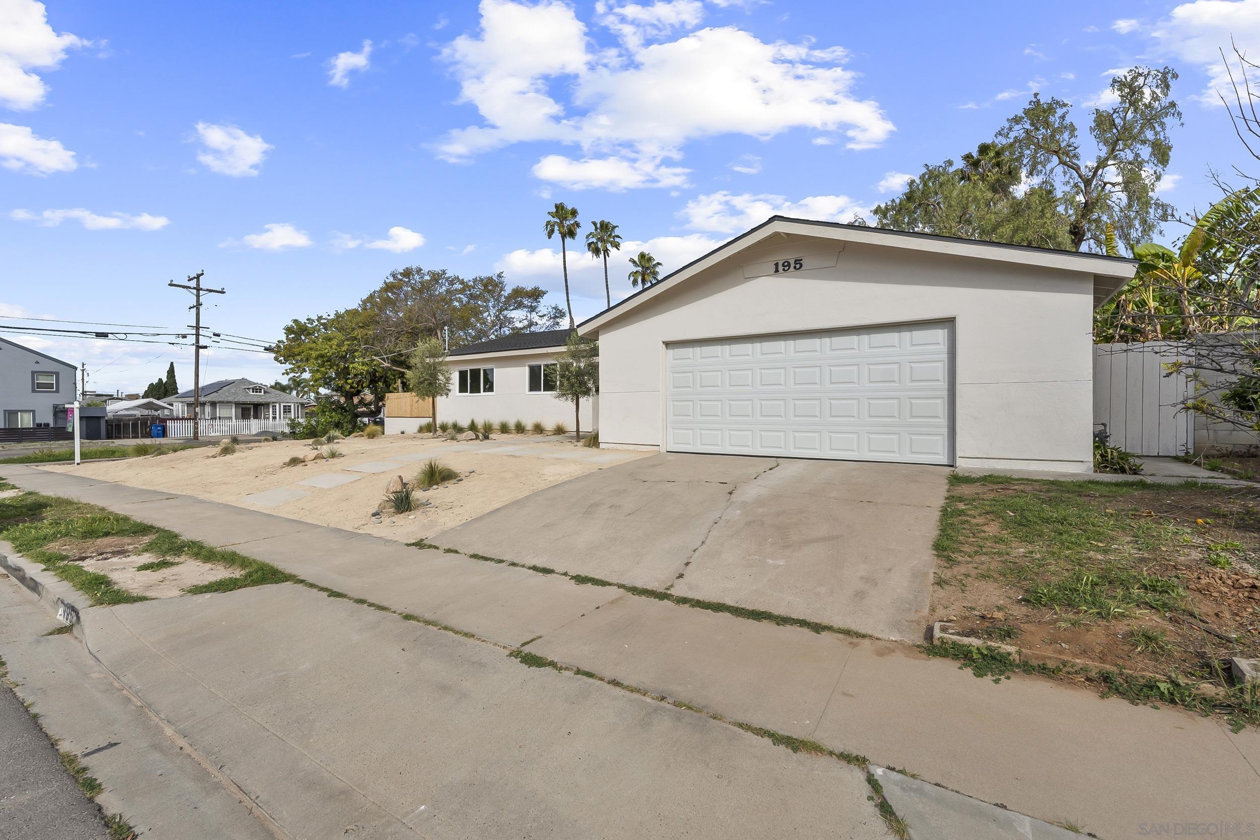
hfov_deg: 104.3
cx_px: 630
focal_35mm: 14
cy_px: 420
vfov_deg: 81.2
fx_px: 490
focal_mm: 14
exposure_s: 1/320
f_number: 7.1
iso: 320
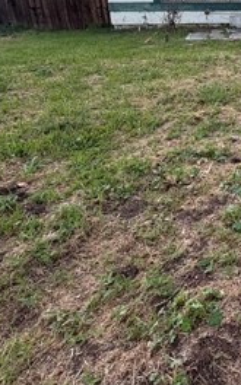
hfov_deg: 27.8
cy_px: 111
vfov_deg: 52.3
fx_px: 378
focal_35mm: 36
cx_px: 332
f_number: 2.2
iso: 50
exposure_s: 1/140
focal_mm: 2.22
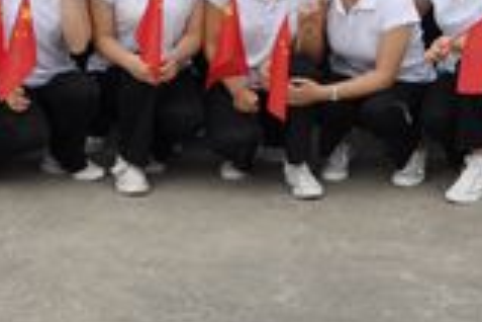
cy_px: -181
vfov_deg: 9.7
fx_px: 1821
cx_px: 315
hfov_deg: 15.1
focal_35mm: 136
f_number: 8
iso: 200
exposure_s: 1/250
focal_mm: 24
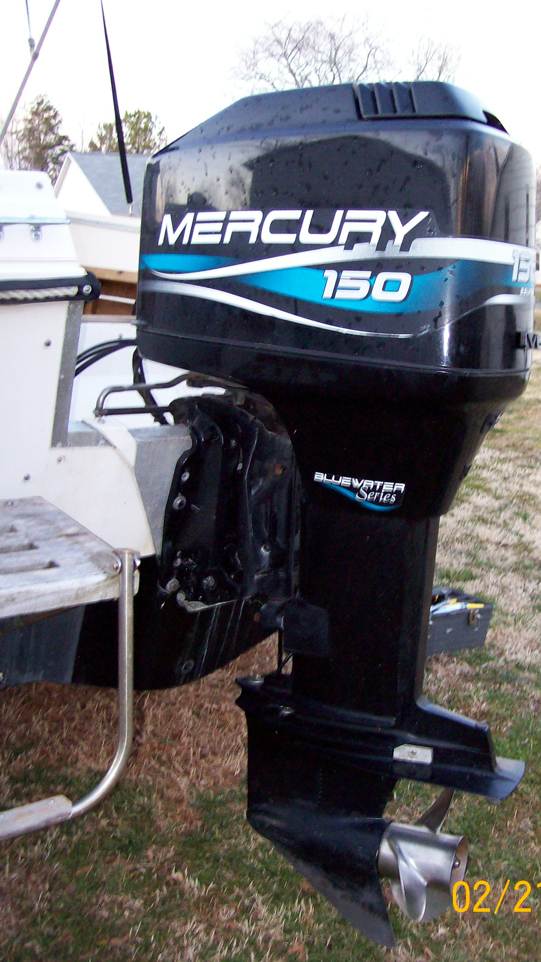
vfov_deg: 50.5
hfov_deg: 29.5
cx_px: 361
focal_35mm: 40
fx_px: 1020
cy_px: 473
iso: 140
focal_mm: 6
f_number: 2.7
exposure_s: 1/64
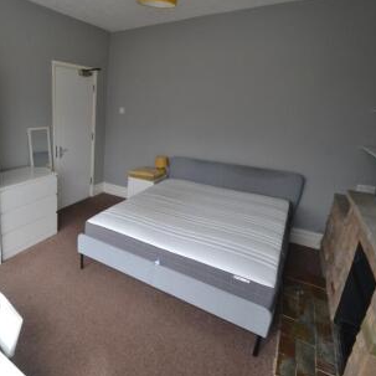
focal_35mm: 20
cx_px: 93
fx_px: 246
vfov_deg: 74.8
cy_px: 183
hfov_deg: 69.8
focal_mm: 10
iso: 400
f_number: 5.6
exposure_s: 1/125
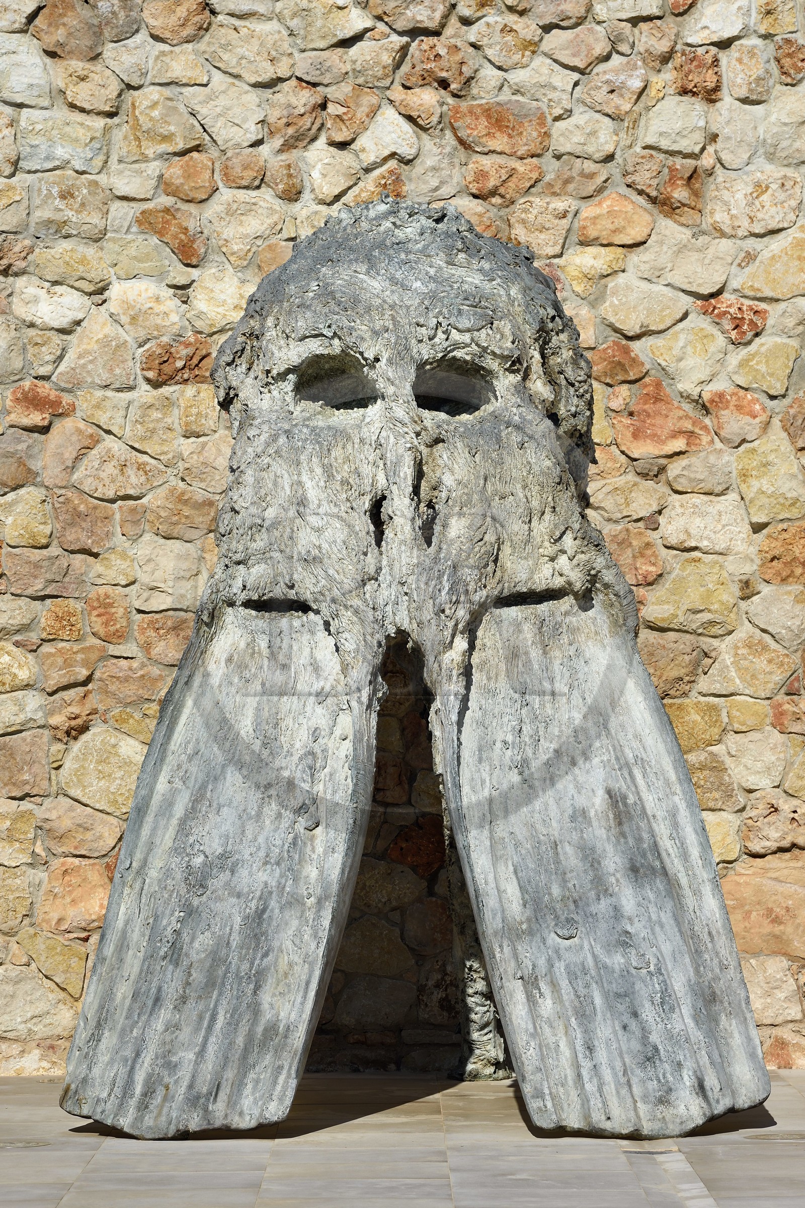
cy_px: 604
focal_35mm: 130
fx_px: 4360
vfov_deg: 15.8
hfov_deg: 10.5
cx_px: 402
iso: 200
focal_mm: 130
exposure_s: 1/800
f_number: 8
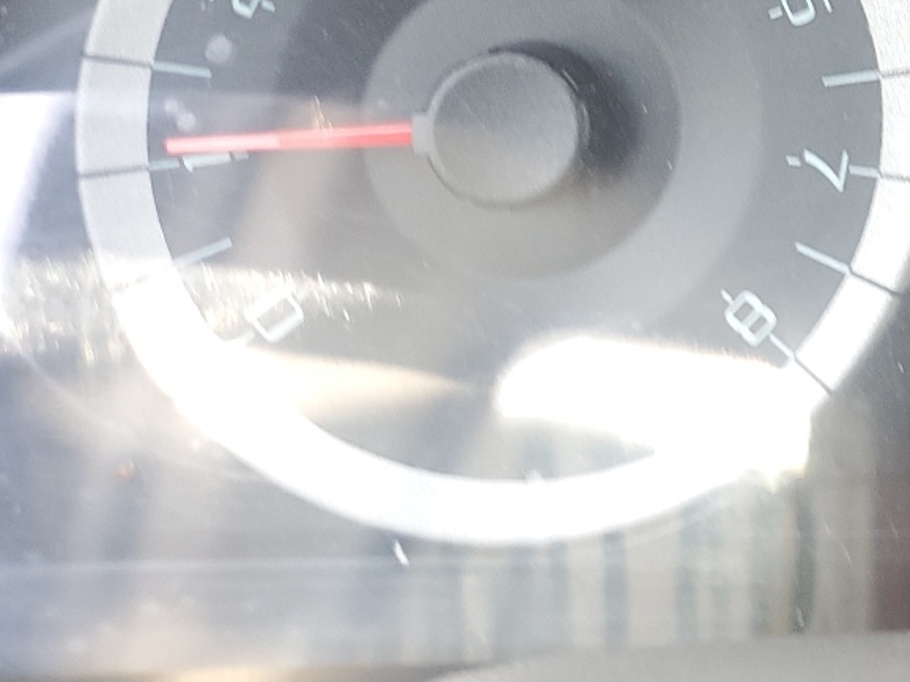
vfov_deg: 19.7
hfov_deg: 23.6
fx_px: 1892
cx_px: 1209
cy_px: -33
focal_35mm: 72
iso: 70
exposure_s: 1/120
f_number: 1.5
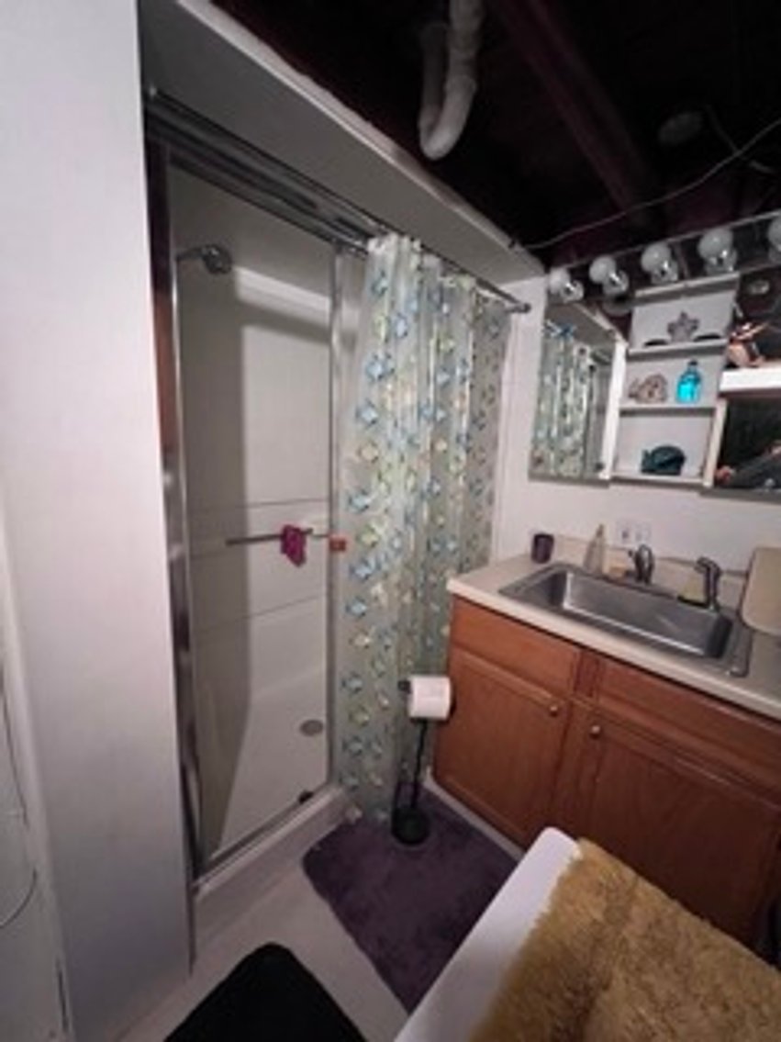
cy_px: 521
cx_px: 390
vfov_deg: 106.2
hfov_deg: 89.9
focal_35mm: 13
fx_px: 391
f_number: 1.8
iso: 1000
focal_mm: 1.57
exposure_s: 1/40
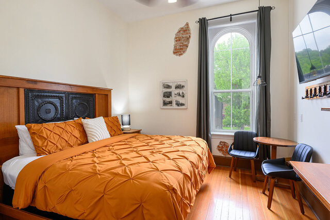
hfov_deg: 88.4
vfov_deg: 66.0
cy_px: 110
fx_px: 170
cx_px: 165
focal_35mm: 18
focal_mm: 18.5
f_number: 8
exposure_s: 1/20
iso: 800
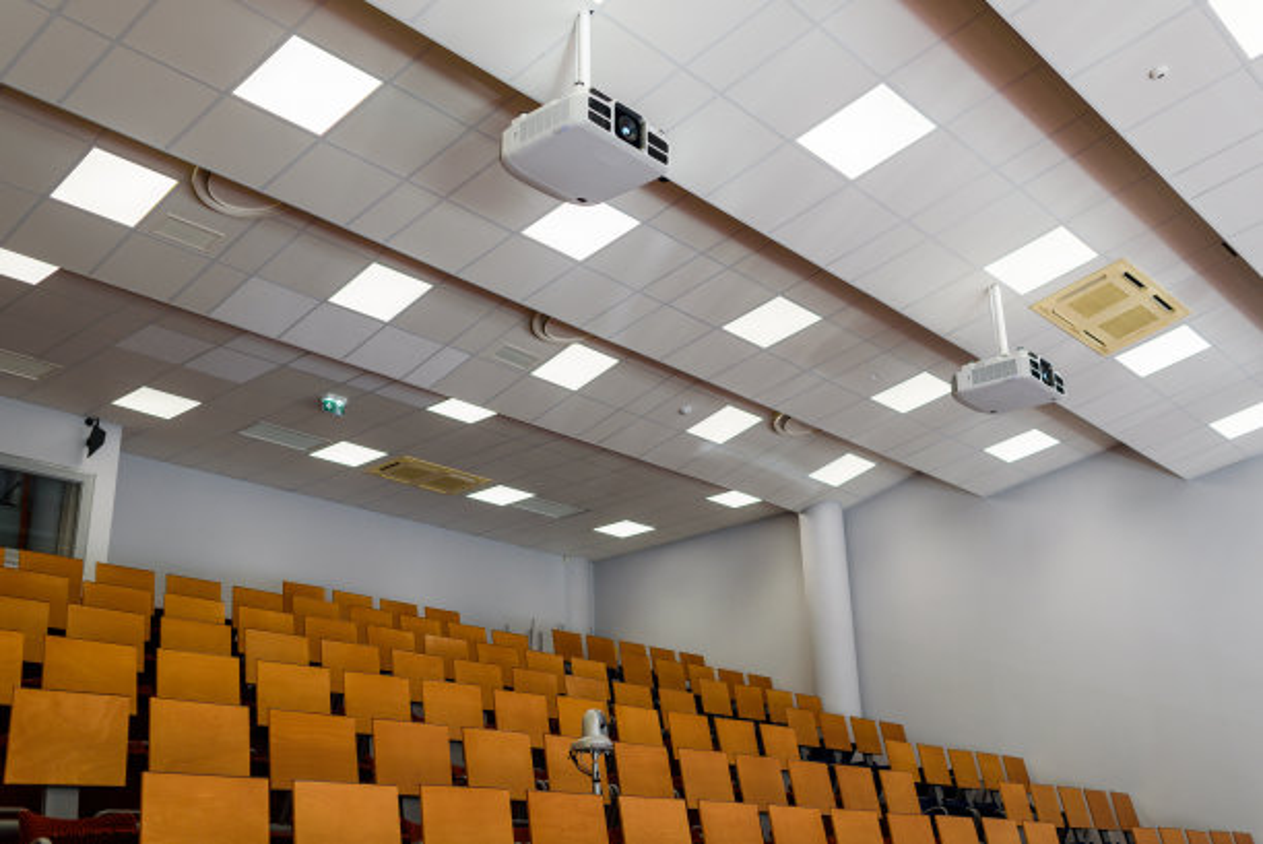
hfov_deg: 54.4
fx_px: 1229
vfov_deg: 37.9
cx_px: 632
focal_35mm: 35
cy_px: 422
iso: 250
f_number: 4
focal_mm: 35
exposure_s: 1/320
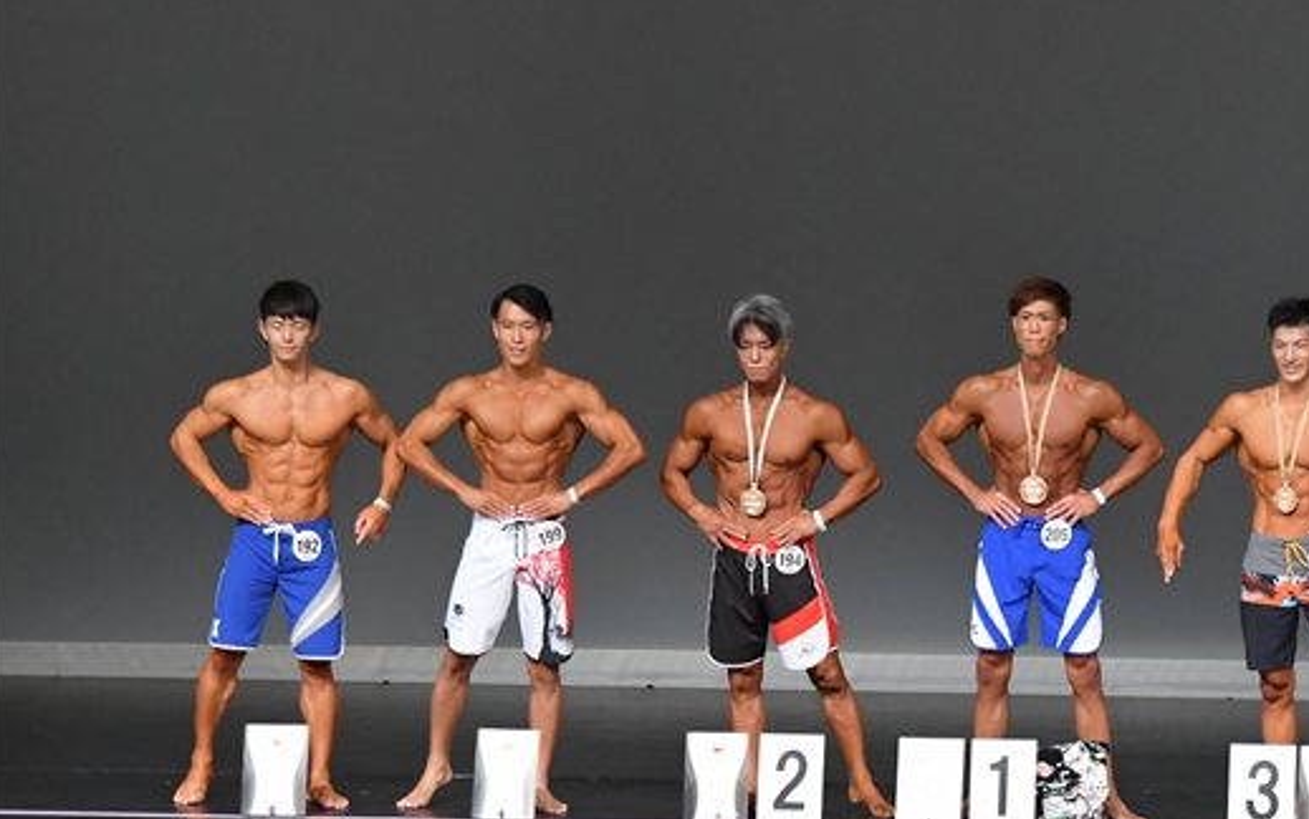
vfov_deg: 5.0
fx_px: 9456
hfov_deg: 7.9
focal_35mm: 265
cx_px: 967
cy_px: 521
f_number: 5.6
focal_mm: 116
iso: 5000
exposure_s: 1/400
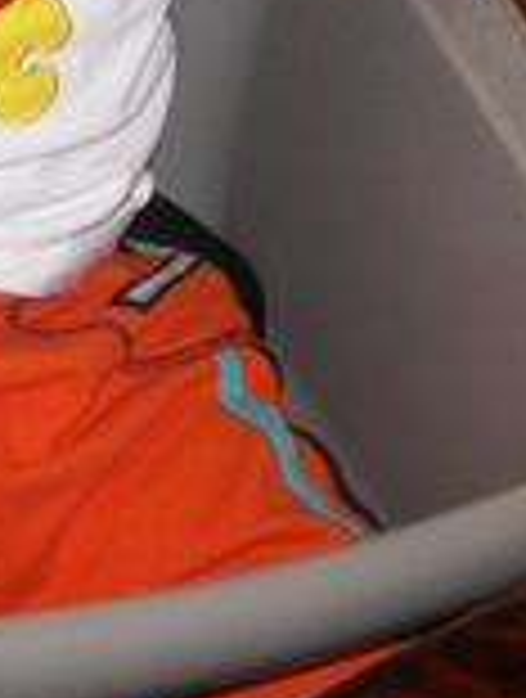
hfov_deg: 13.5
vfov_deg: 16.8
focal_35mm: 110
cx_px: 225
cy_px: -207
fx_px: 2220
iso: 160
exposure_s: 1/40
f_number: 3.3
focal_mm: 6.3
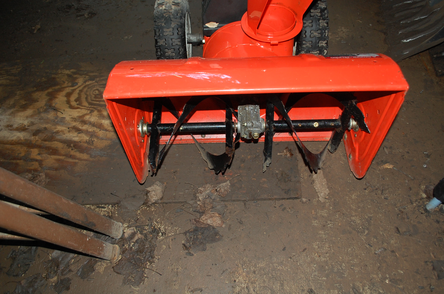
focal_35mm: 30
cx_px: 222
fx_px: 369
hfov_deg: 62.0
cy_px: 147
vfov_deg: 43.5
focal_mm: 20
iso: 400
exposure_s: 1/60
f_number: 3.8
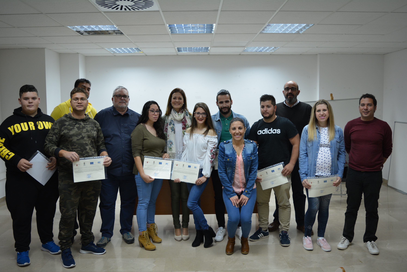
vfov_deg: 41.8
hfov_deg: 59.5
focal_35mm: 32
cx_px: 204
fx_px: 356
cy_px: 136
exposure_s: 1/60
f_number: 3.8
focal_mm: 21
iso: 400
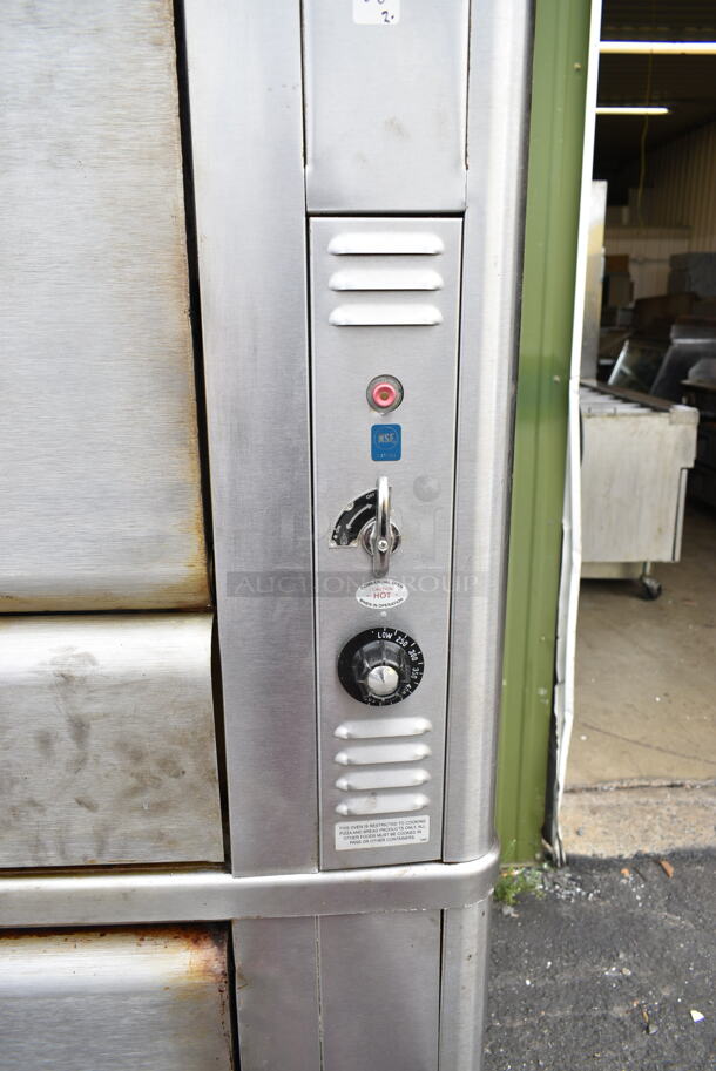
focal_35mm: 27
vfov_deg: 67.3
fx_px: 804
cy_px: 536
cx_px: 358
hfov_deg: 48.0
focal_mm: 18
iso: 100
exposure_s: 1/100
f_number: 5
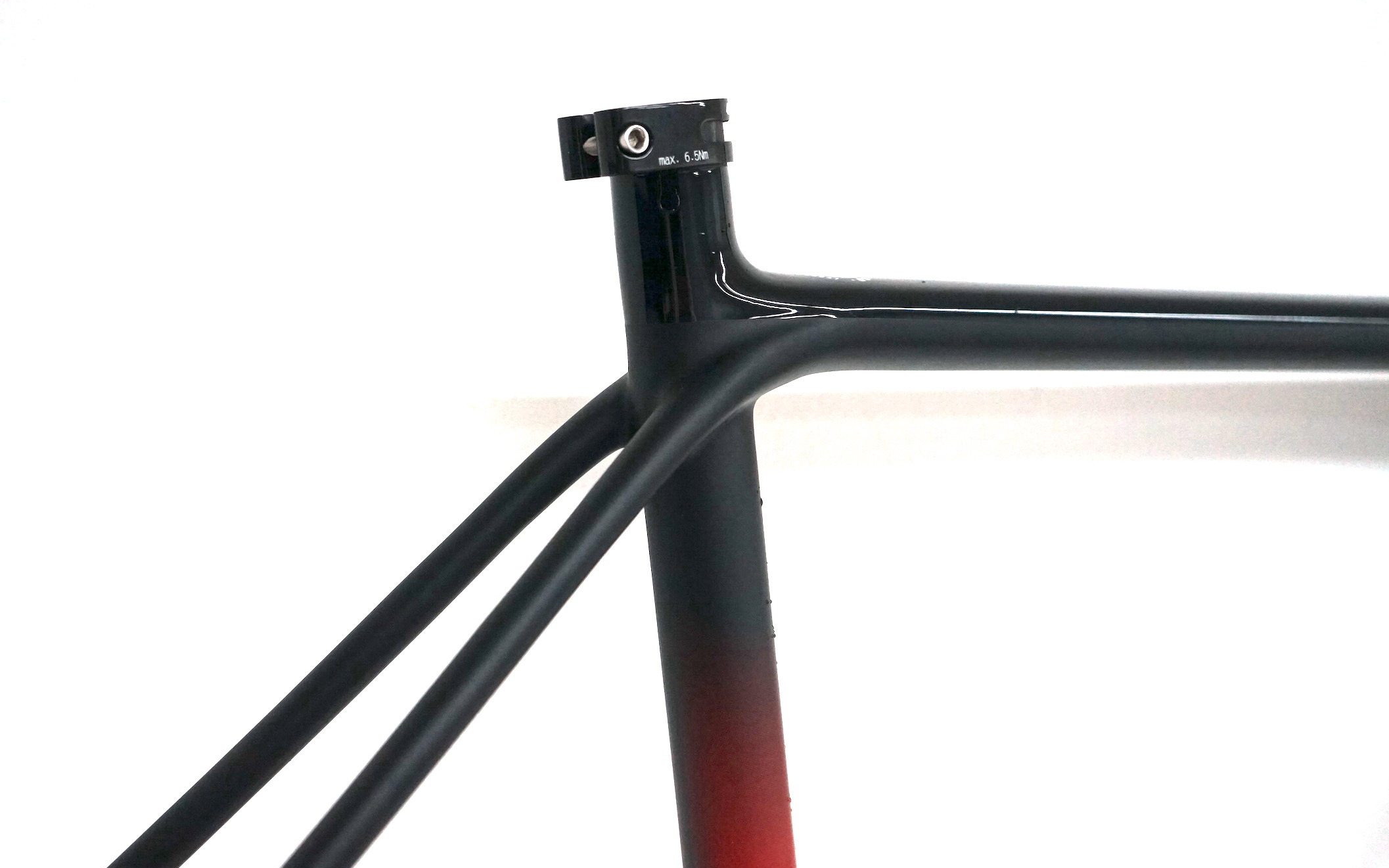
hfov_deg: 48.2
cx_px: 672
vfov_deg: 31.2
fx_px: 1552
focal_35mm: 41
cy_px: 469
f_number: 4
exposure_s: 1/160
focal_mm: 37
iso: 2500
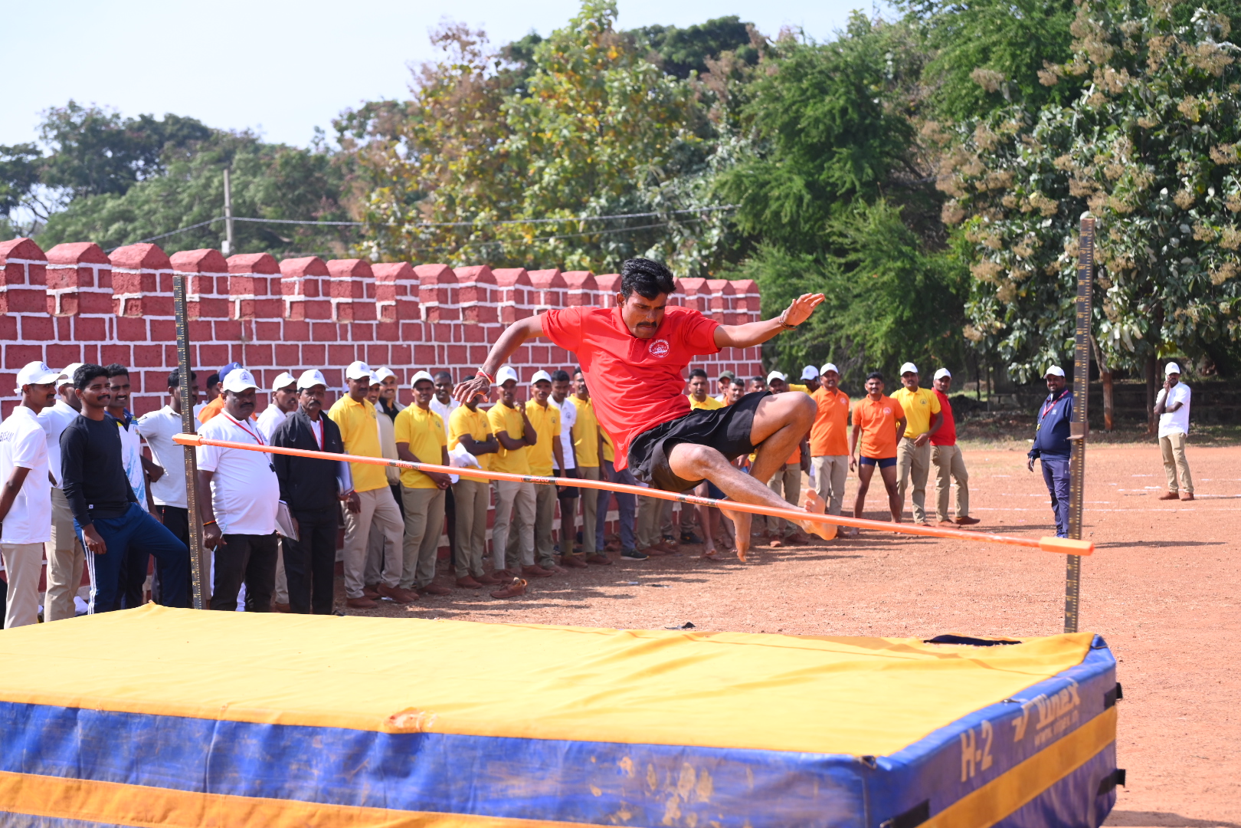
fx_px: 1896
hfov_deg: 36.2
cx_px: 620
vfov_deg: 24.6
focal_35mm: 55
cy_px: 414
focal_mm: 55
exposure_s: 1/1600
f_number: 4
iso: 320
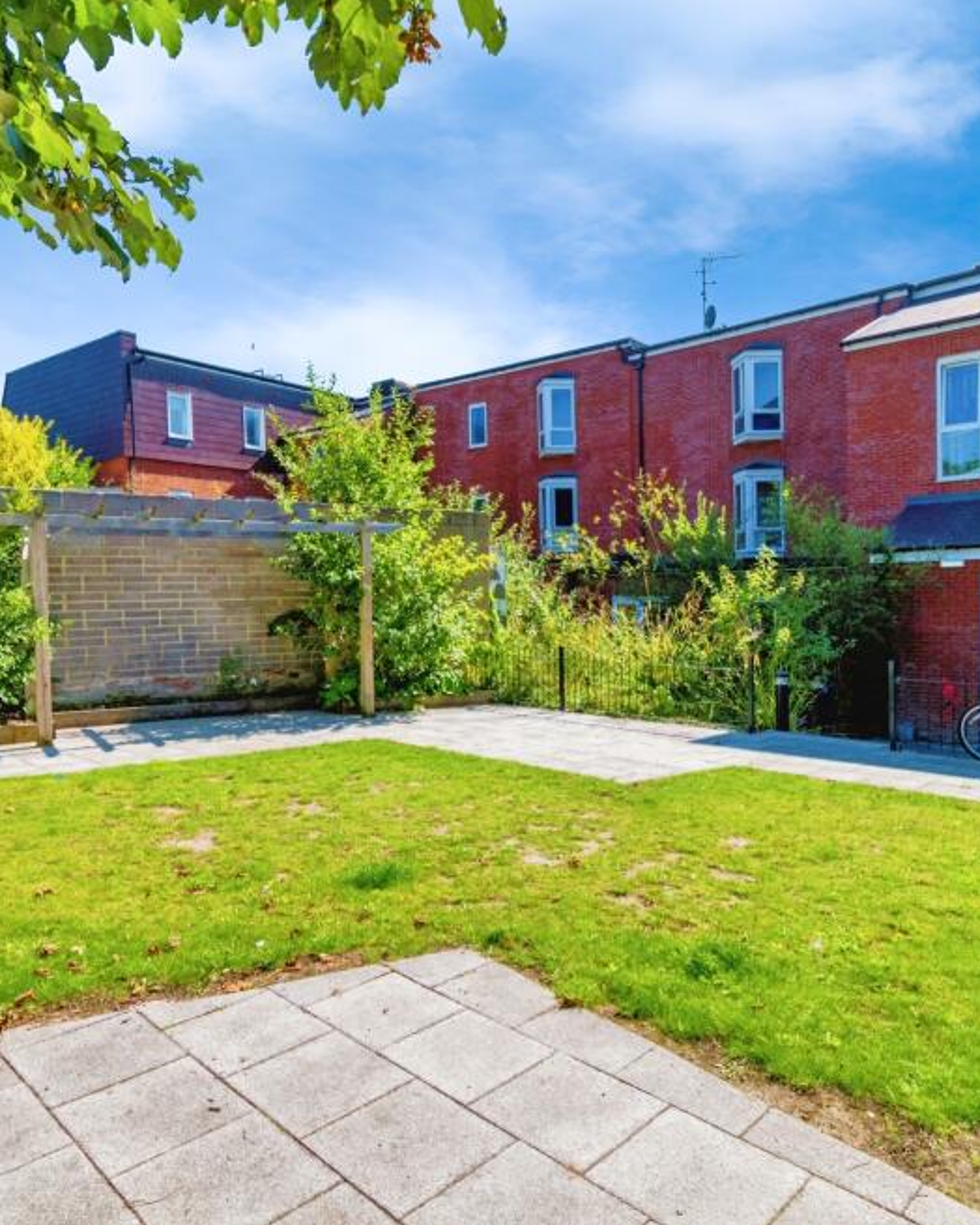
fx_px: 798
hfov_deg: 63.1
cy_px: 635
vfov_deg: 75.0
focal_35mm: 22
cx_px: 494
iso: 320
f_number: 7.1
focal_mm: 10
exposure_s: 1/1250
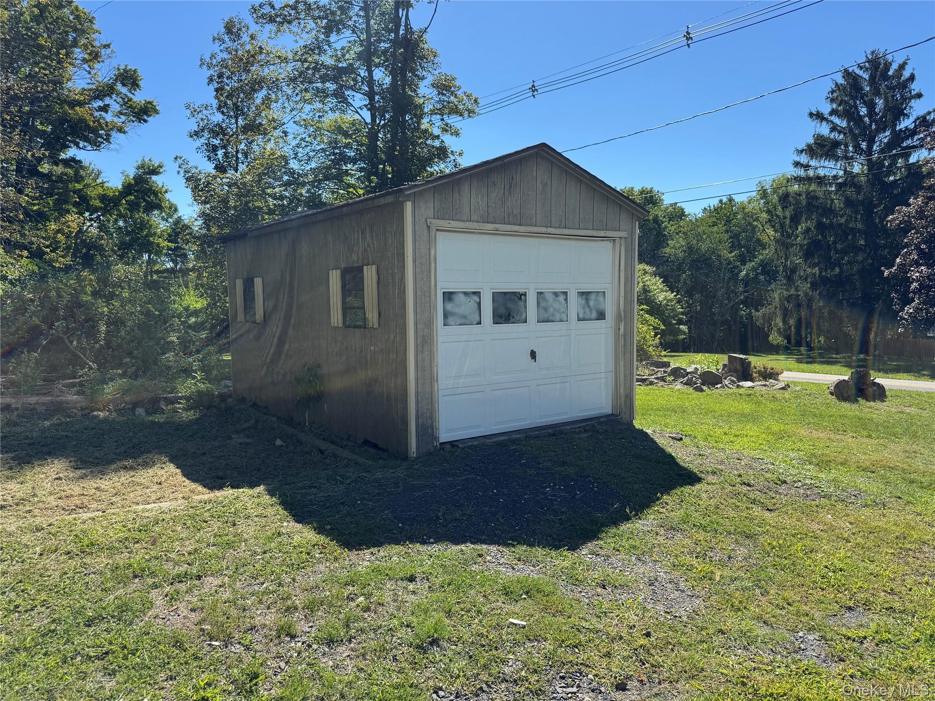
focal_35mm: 24
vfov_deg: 56.8
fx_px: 648
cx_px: 468
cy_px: 350
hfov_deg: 71.6
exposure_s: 1/2959
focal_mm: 6.76
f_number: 1.78
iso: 80
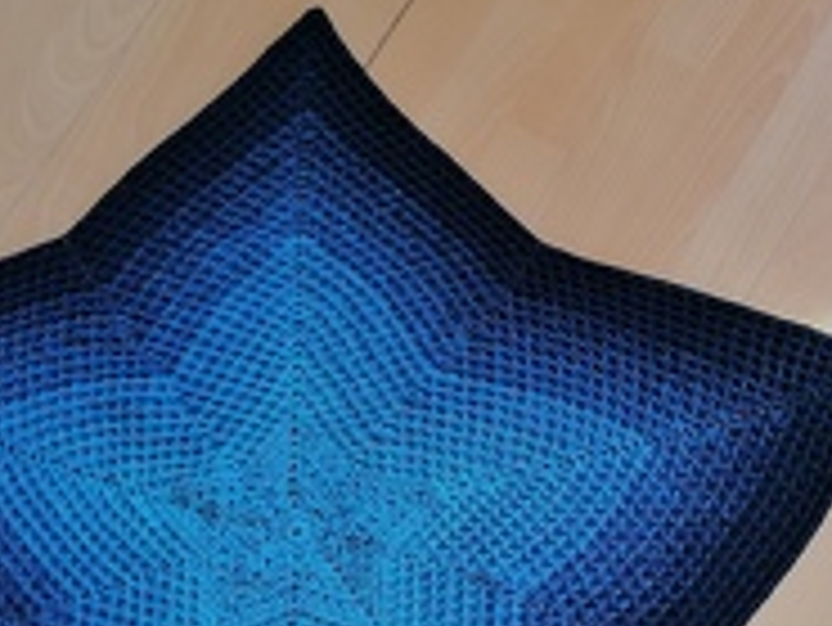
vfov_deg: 27.7
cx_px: 335
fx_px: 1227
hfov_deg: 37.3
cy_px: 549
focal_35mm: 51
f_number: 1.8
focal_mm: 4.75
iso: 100
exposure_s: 1/100
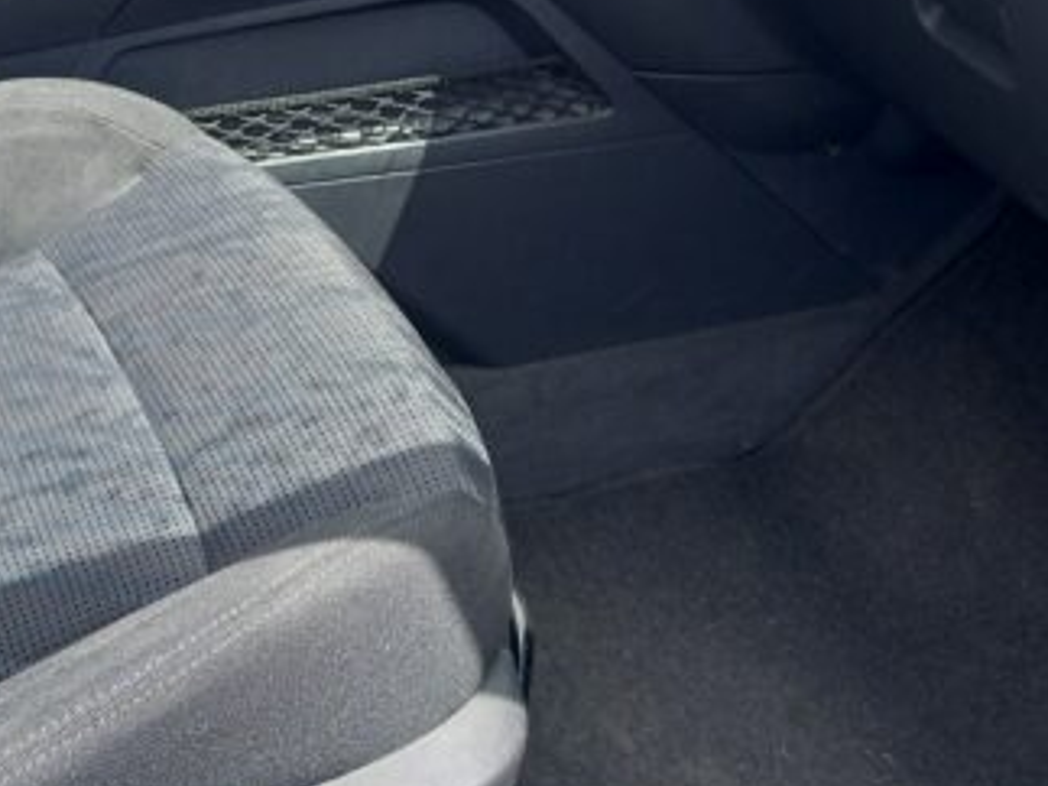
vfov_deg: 22.4
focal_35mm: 62
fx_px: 1876
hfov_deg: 30.9
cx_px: 321
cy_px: -65
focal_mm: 4.6
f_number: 2
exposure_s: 1/109
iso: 25
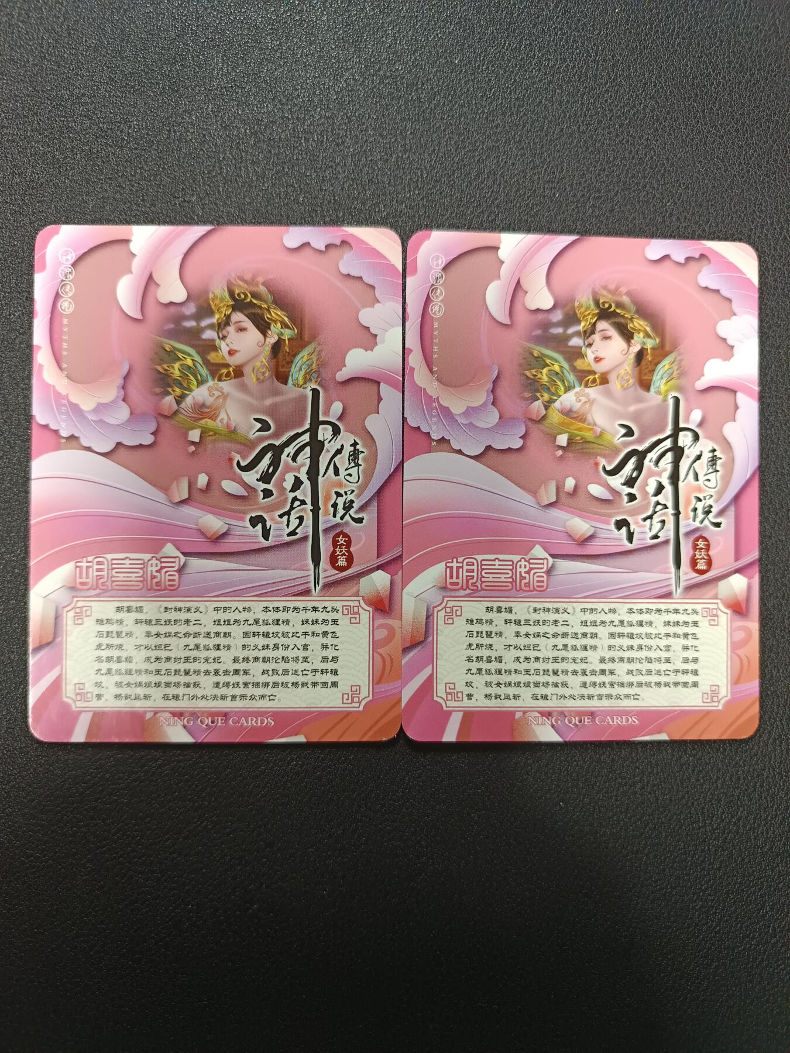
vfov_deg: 71.6
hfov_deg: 56.8
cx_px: 395
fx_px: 730
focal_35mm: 24
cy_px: 526
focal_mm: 5.31
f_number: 1.7
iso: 1170
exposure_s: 1/50
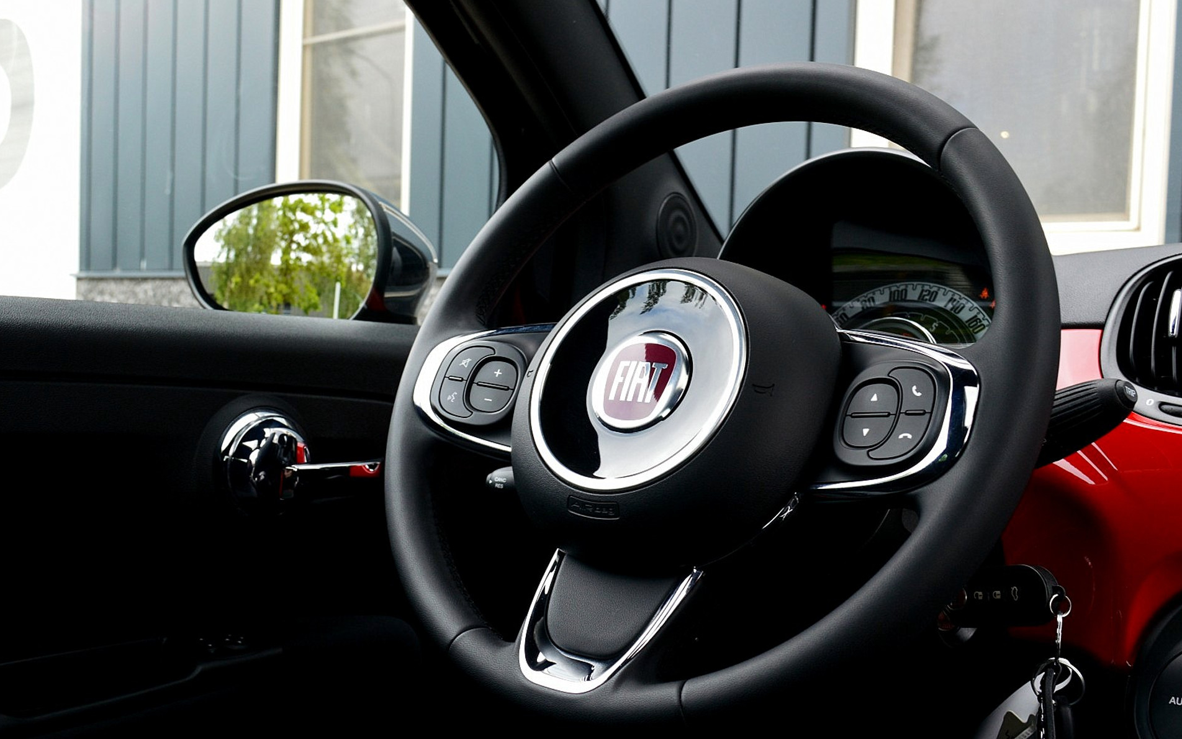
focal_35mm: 37
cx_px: 588
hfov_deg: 52.7
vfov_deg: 34.4
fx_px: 1192
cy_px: 395
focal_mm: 24
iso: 450
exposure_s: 1/60
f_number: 8
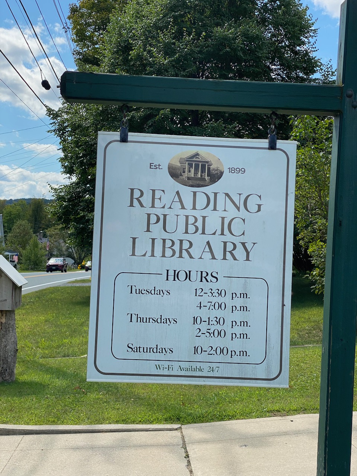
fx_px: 715
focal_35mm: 52
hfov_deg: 28.0
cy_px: 238
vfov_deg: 36.8
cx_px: 178
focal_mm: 6
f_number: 2
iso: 20
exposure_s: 1/1453
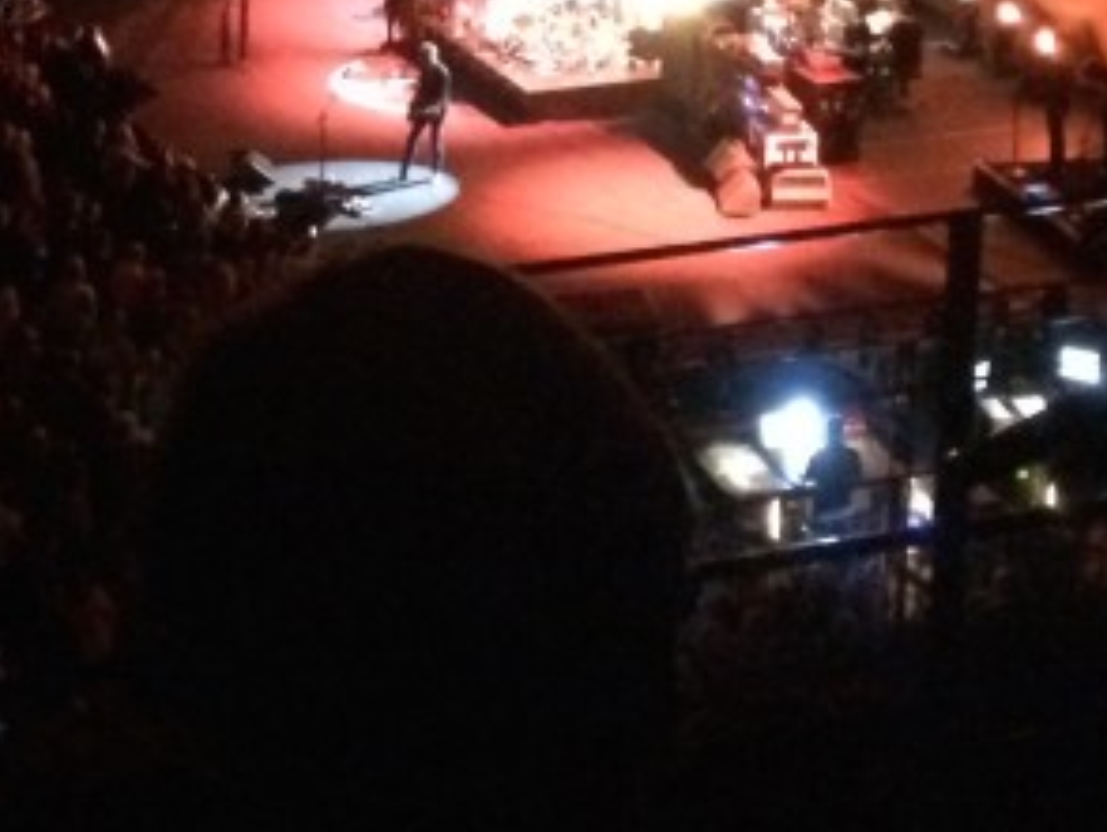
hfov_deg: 19.0
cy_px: -463
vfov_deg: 13.7
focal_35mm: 101
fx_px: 3233
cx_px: 45
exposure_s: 1/15
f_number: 2.2
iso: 2000
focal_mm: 4.15
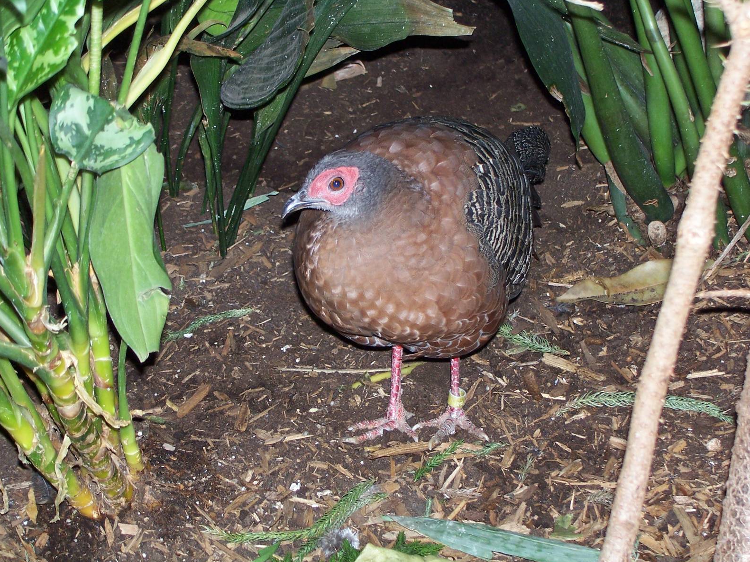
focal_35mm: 87
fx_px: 1885
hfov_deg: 22.5
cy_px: 282
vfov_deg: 17.0
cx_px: 378
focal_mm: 14.7
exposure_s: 1/90
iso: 140
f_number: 3.4
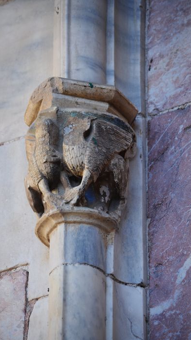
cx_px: 82
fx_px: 1354
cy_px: 171
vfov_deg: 14.3
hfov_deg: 8.1
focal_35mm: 151
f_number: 5
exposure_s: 1/400
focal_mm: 95
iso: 400
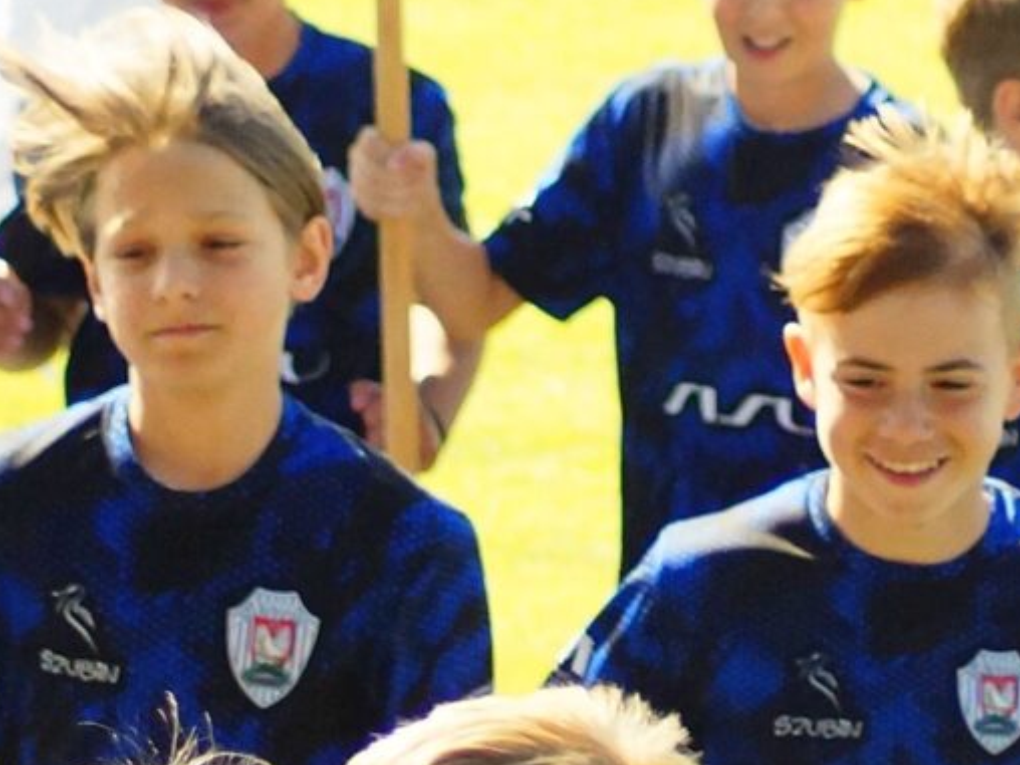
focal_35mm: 509
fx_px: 14998
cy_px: 604
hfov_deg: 3.9
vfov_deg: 2.9
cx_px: 1273
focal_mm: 70
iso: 500
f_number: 4
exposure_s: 1/2000
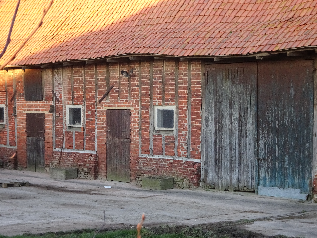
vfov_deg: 15.9
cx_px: 158
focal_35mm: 93
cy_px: 119
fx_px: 852
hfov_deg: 21.1
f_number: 5
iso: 320
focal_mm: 15.92
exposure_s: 1/100
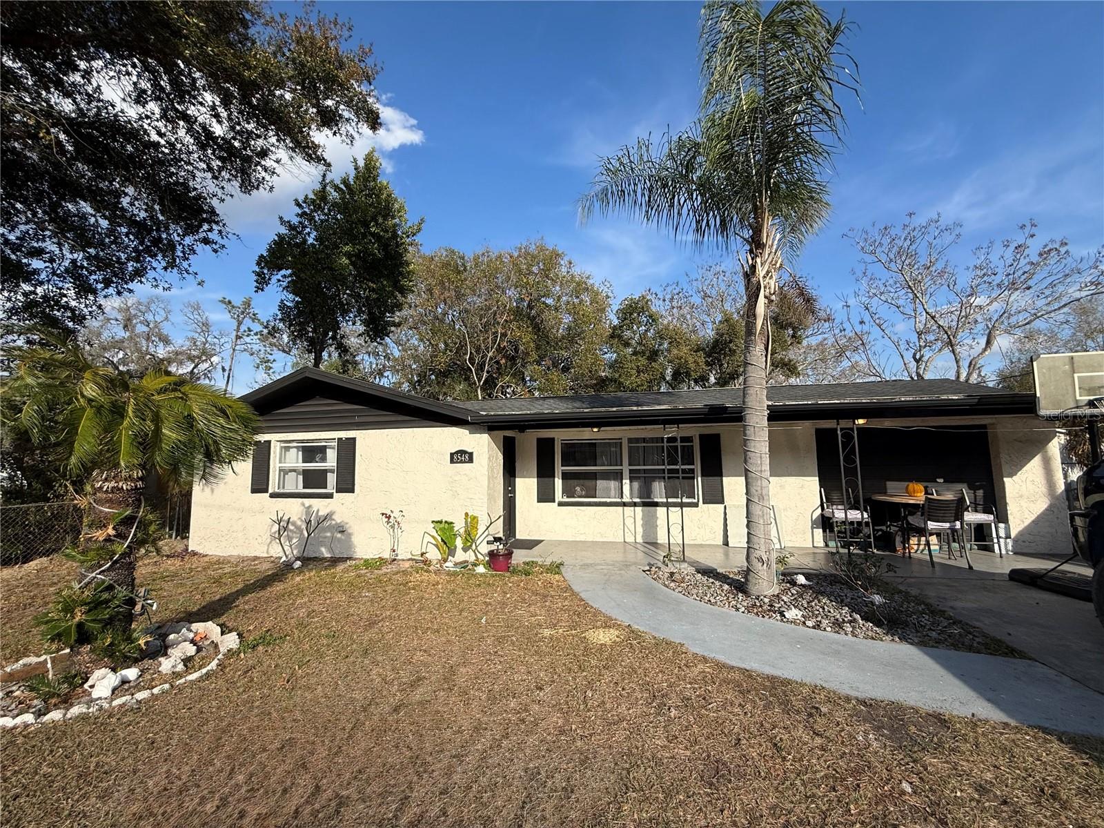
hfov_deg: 102.1
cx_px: 552
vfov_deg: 85.7
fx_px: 446
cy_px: 414
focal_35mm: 14
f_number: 2.2
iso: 50
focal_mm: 2.22
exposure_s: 1/2092
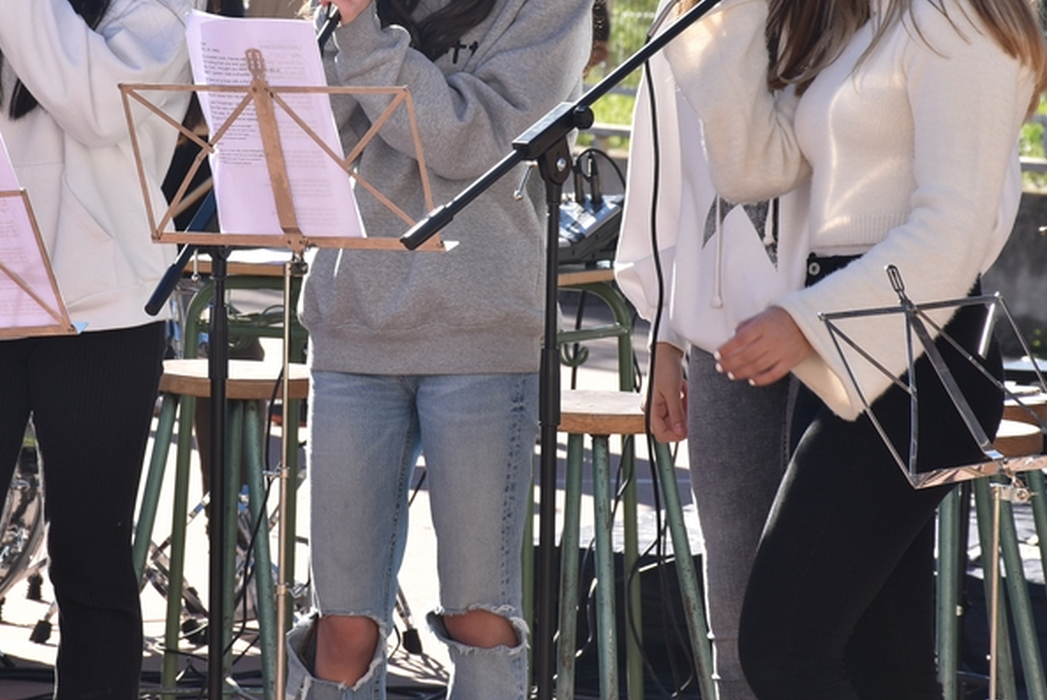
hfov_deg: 8.6
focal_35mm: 239
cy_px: 187
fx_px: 6949
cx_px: 374
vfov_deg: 5.8
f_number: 9
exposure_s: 1/320
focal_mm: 105
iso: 200
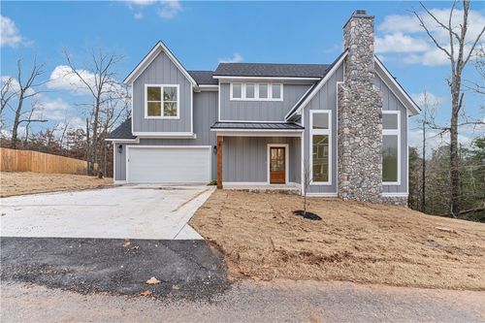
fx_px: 189
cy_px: 162
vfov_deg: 81.2
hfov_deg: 104.3
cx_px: 242
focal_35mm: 14
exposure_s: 1/40
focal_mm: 14
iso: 200
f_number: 4
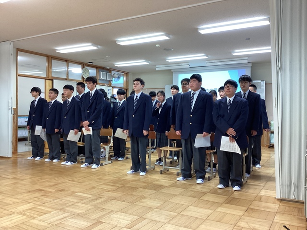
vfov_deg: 45.4
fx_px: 275
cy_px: 115
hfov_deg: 58.4
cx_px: 154
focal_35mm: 31
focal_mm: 3.3
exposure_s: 1/60
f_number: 2.4
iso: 160
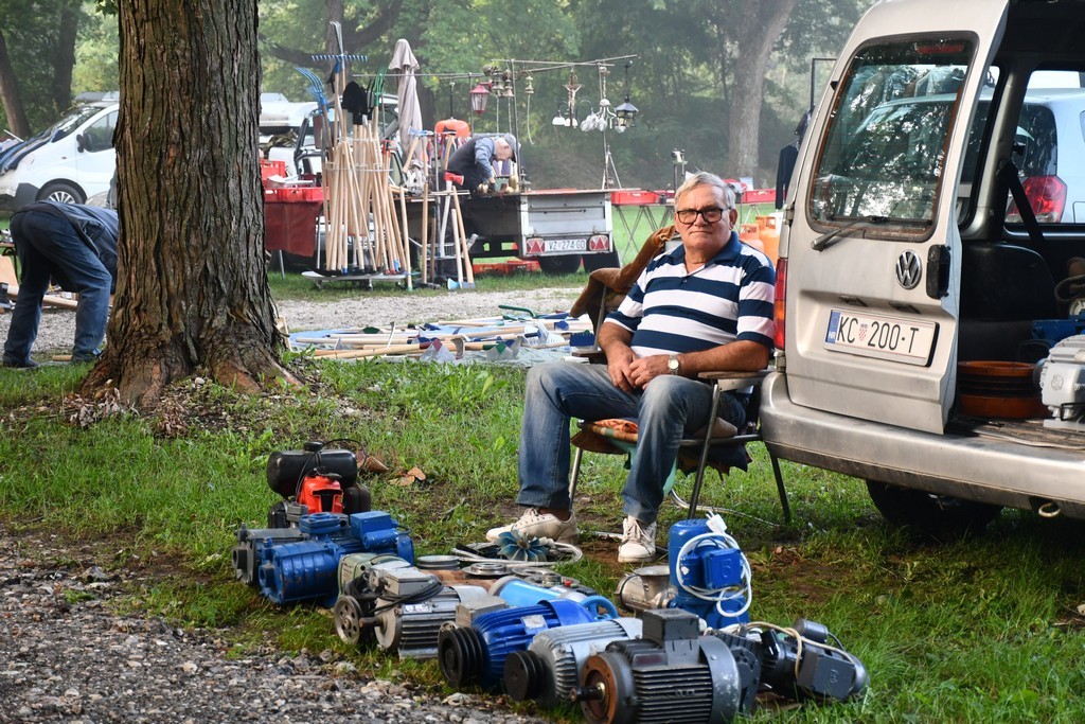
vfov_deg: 17.5
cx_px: 542
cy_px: 362
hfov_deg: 26.0
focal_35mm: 78
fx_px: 2351
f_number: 4.8
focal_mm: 52
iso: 800
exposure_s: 1/160
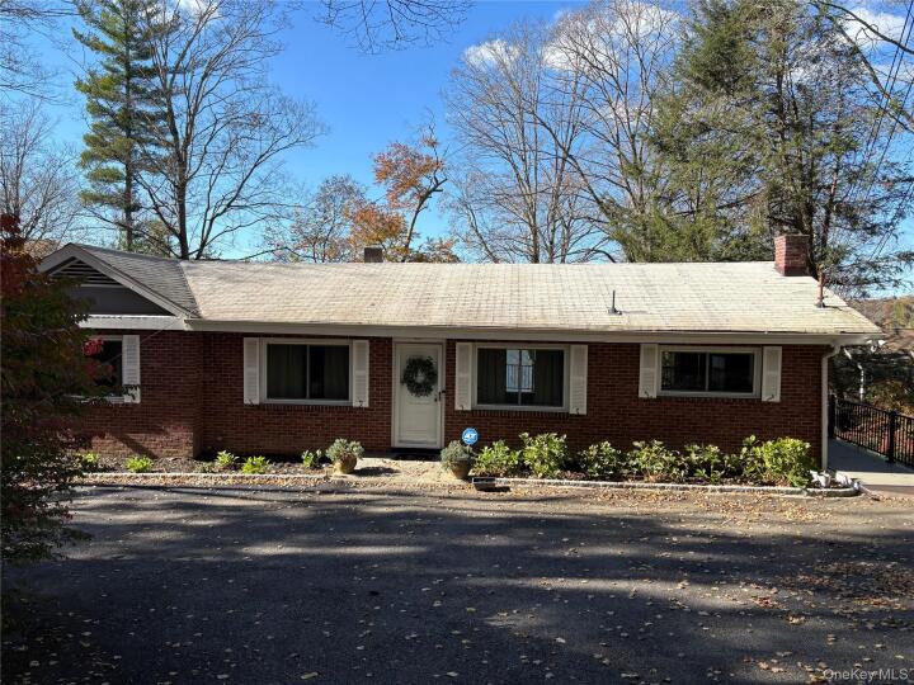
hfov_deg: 67.3
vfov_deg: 53.1
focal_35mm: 26
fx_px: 687
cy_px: 342
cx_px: 457
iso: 50
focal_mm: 5.96
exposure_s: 1/1616
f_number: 1.6
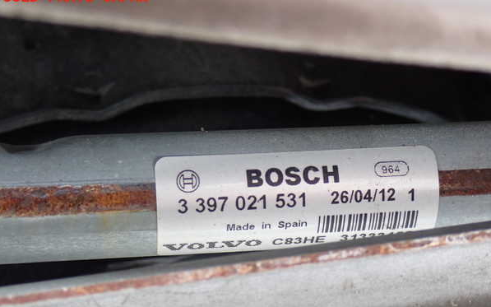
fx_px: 883
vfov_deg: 19.7
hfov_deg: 31.1
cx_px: 245
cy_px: 171
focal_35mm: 66
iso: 400
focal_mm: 11.09
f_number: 3.6
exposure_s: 1/60
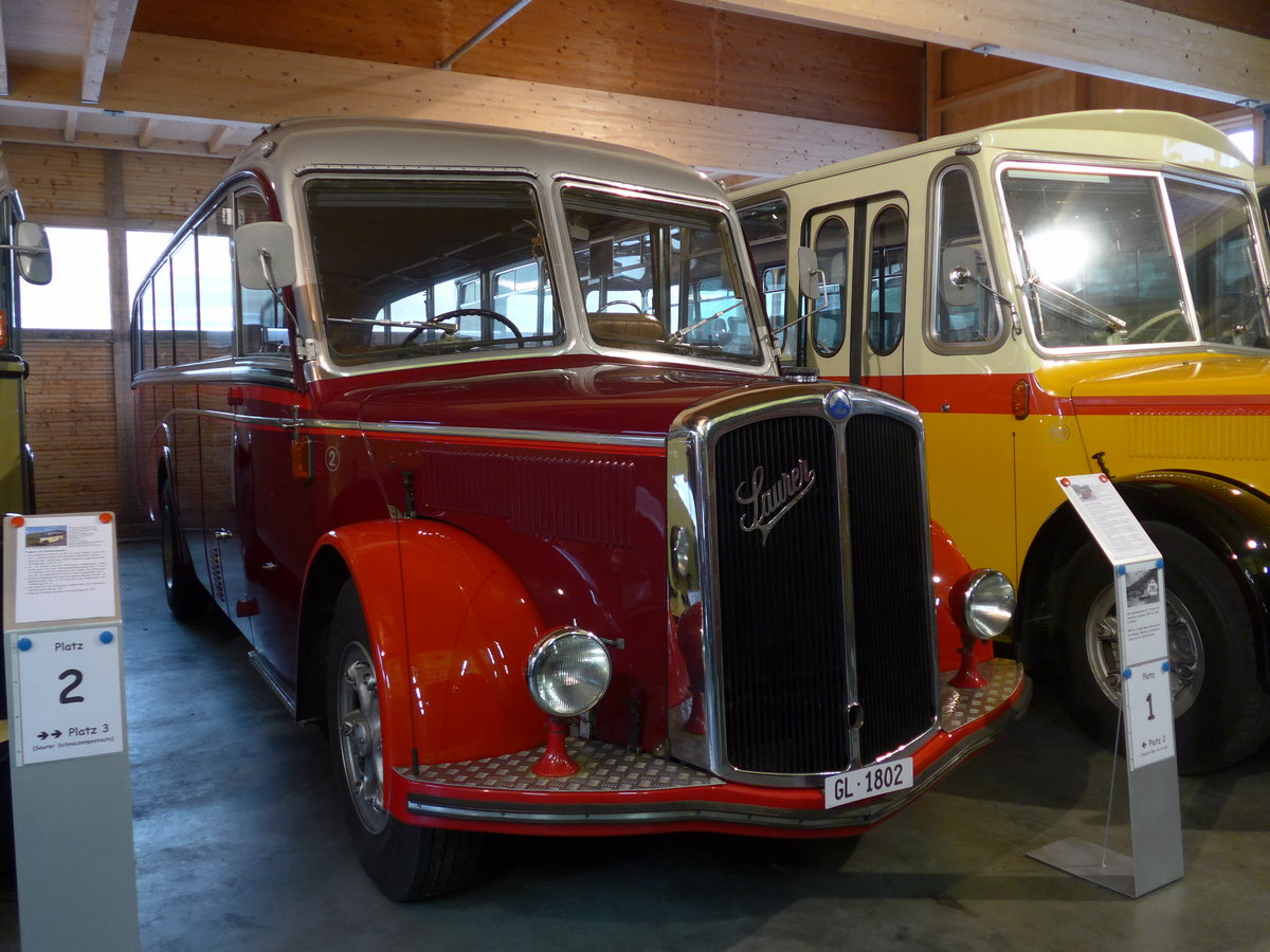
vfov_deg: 48.2
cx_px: 635
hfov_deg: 61.7
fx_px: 1064
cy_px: 476
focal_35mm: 29
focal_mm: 6
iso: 400
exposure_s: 1/25
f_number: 2
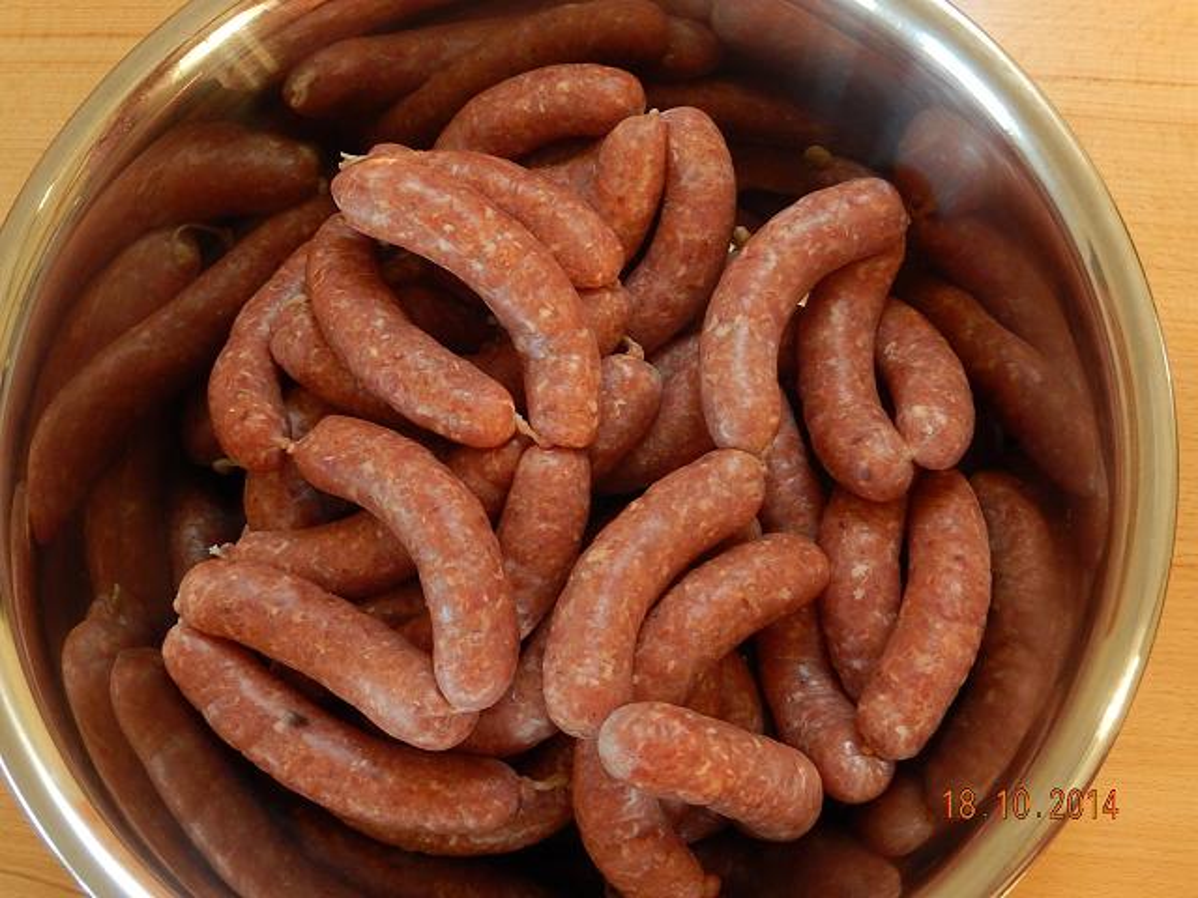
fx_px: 1419
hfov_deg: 45.8
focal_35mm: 41
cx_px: 599
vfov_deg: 35.1
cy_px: 449
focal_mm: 7.3
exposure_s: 1/15
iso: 400
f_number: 4.2
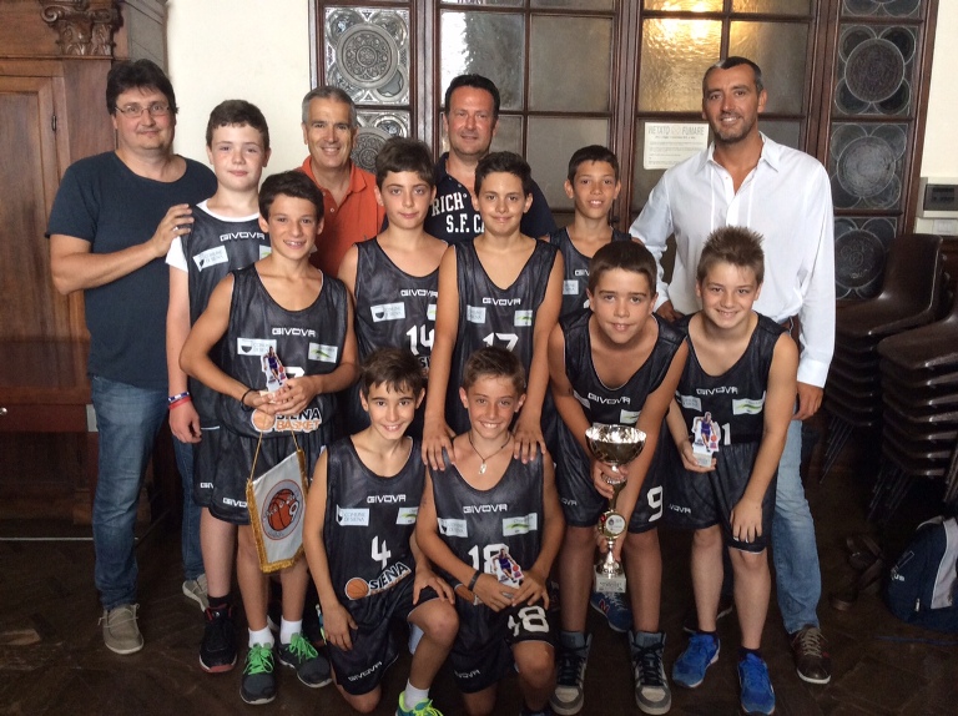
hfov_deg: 56.9
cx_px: 479
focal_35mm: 32
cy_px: 358
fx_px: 884
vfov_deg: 44.1
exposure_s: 1/24
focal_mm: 3.3
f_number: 2.4
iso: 100
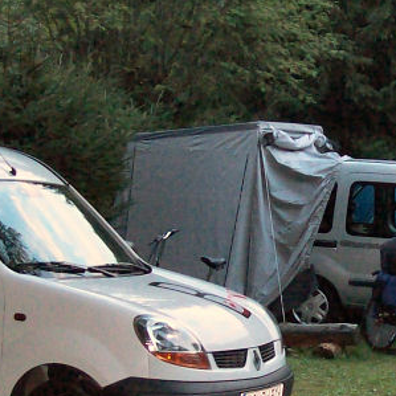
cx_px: 321
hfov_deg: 15.9
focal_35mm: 109
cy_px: 242
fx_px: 1411
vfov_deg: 16.0
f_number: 2.7
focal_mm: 6
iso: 200
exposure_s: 1/64
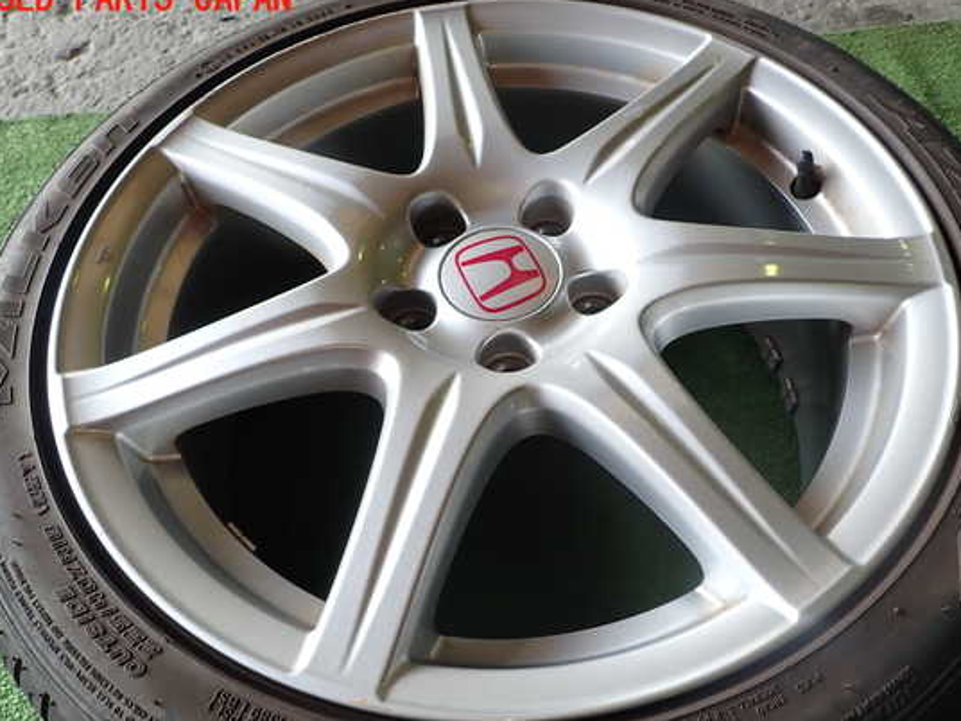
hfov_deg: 63.4
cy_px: 380
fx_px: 777
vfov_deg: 49.7
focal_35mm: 28
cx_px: 504
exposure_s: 1/60
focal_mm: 4.5
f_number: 2.8
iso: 100
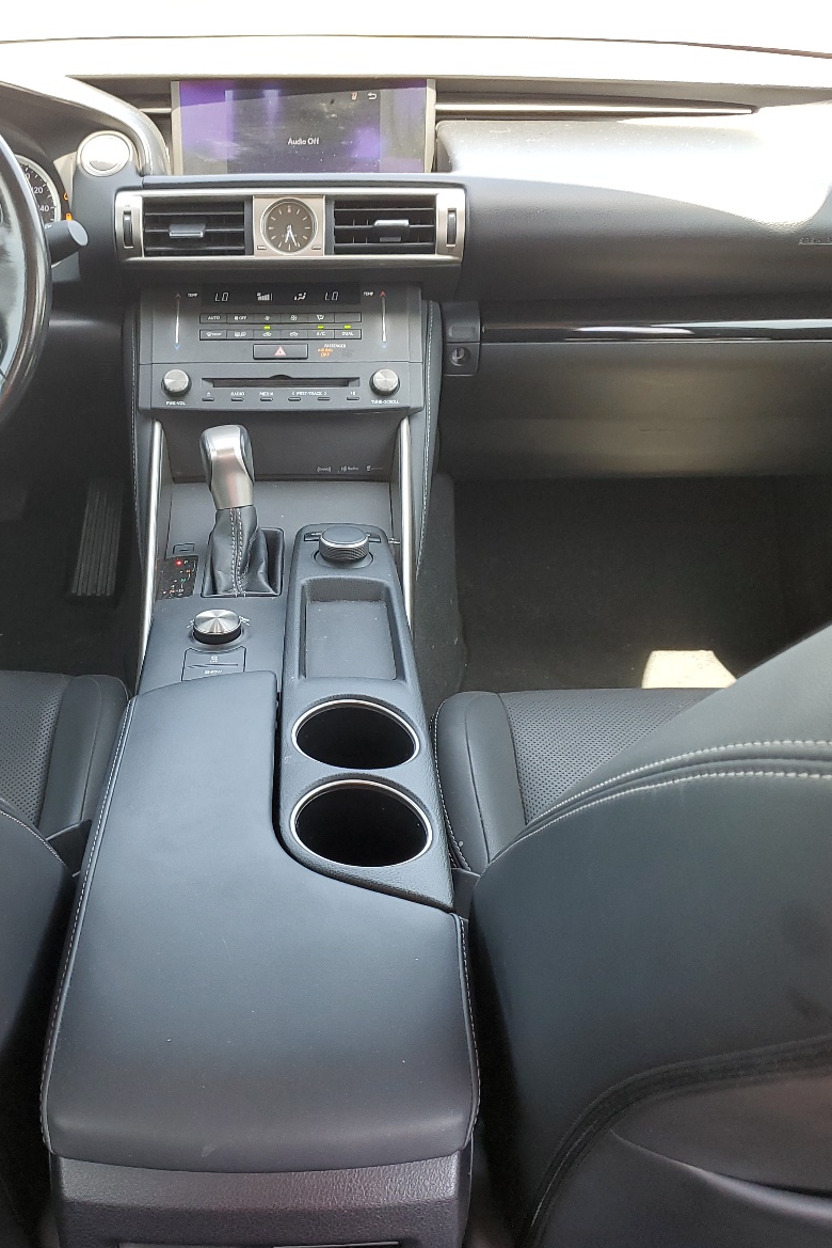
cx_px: 285
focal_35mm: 37
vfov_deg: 51.9
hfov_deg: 35.6
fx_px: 1282
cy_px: 635
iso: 65
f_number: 1.5
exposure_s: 1/120
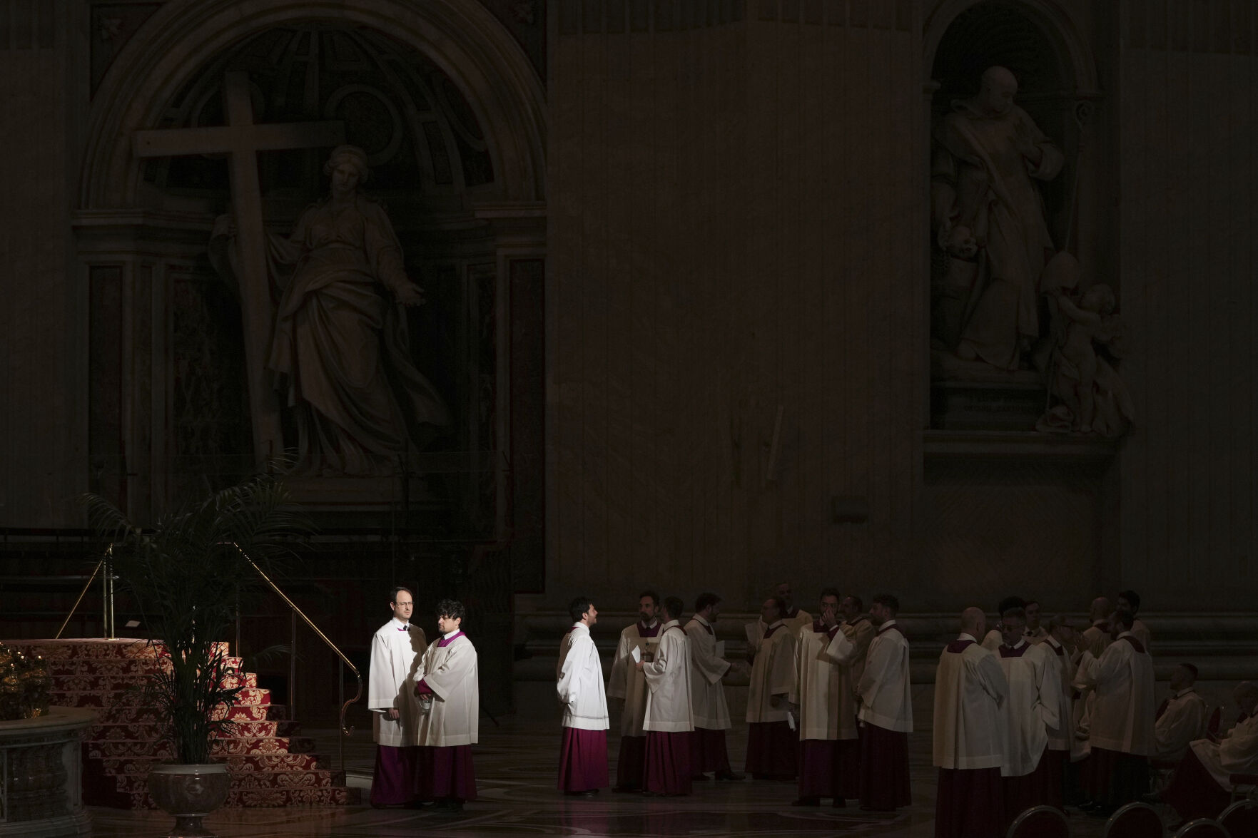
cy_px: 419
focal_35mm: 127
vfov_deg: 10.8
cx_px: 629
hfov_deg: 16.1
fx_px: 4437
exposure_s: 1/3200
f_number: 2.8
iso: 1600
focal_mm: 85
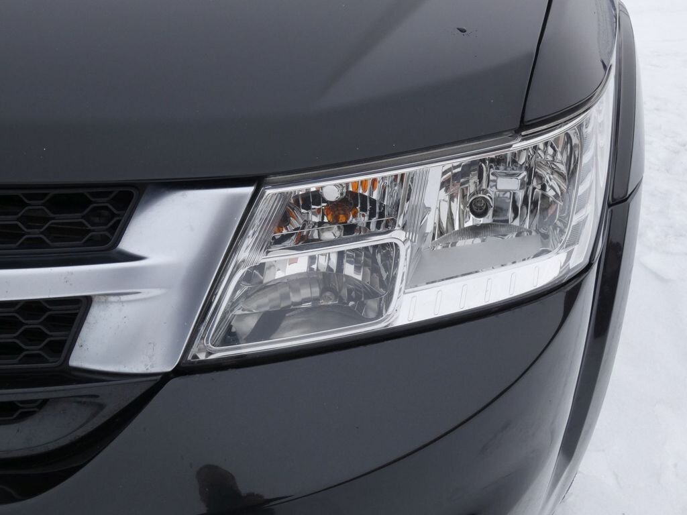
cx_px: 344
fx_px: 853
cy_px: 258
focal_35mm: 43
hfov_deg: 43.9
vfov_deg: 33.6
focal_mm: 7.8
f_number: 5.6
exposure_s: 1/80
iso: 125
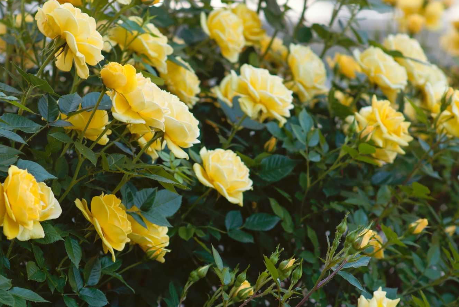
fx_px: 2512
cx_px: 180
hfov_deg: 10.4
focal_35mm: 197
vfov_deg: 7.0
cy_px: 218
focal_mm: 85
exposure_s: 1/180
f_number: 3.3
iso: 100
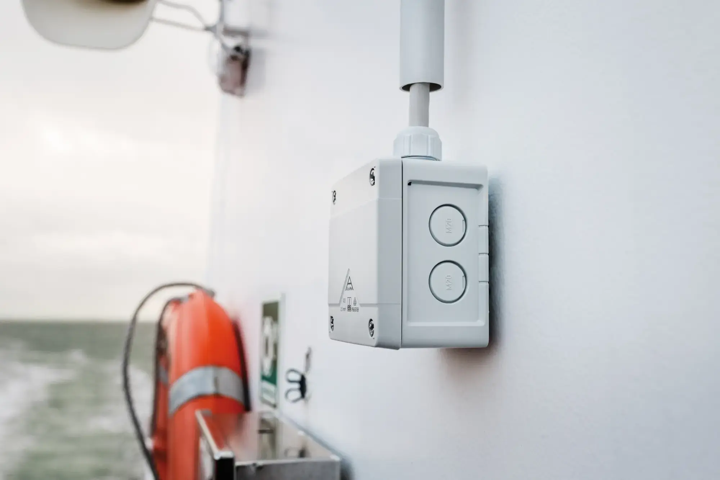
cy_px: 240
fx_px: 700
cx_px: 360
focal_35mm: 35
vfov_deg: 37.8
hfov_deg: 54.4
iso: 200
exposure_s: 1/250
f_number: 8
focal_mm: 35
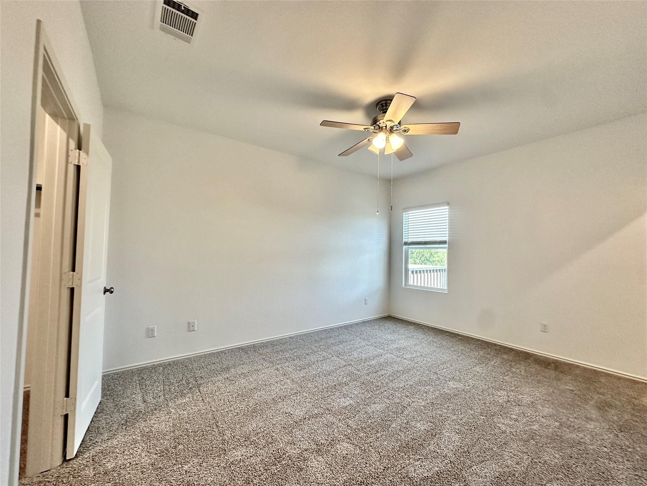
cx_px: 324
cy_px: 243
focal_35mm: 14
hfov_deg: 102.1
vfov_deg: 85.7
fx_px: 262
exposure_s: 1/120
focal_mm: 2.22
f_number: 2.2
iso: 200
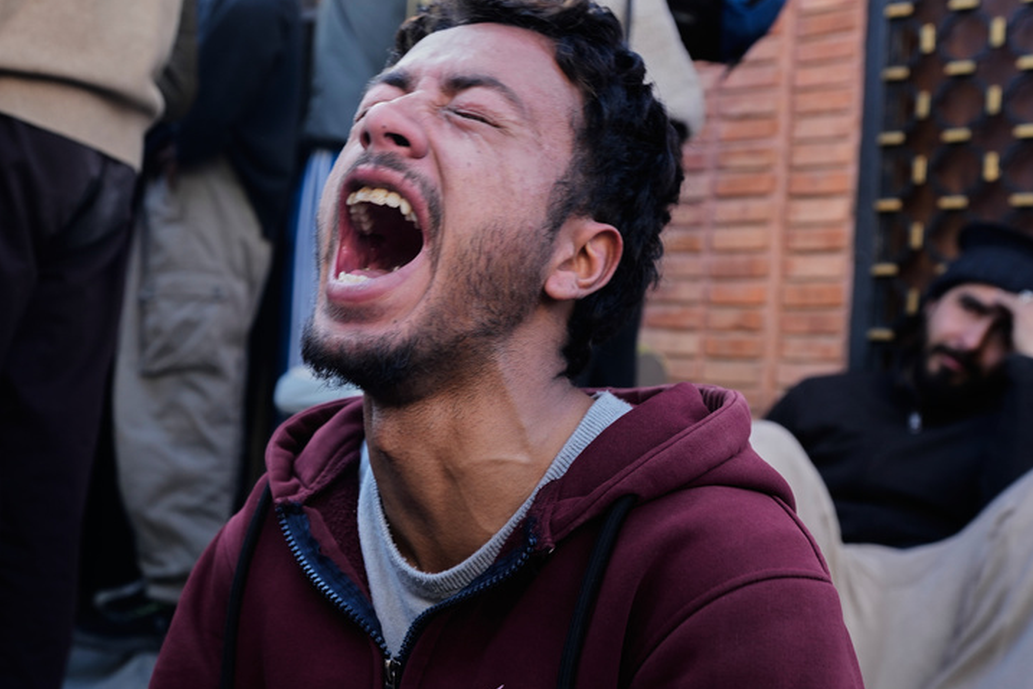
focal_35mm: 50
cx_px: 379
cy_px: 345
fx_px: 1435
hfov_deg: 39.3
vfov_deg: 27.0
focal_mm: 35
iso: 400
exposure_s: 1/200
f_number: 4
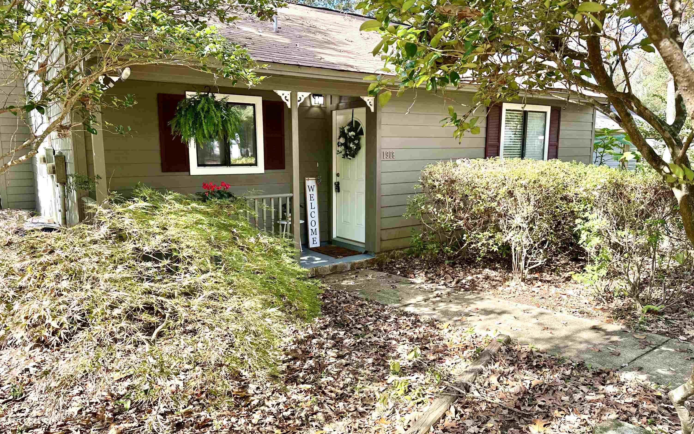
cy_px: 227
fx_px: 492
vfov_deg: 47.6
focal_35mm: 26
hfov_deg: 70.4
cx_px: 347
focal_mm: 6.86
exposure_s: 1/503
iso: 80
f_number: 1.78
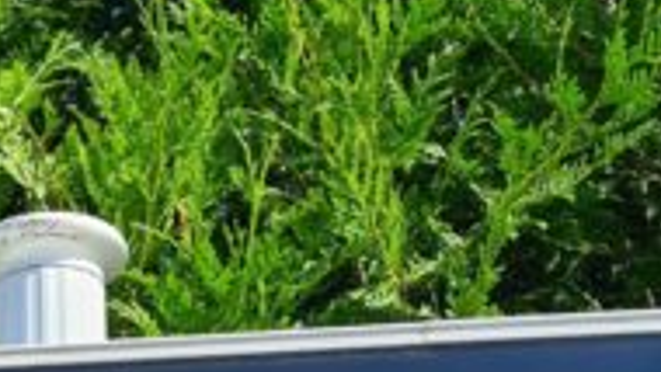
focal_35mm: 134
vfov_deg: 8.8
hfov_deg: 15.1
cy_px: 565
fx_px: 2349
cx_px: -250
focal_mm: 5.4
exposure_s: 1/1080
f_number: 1.8
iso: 50
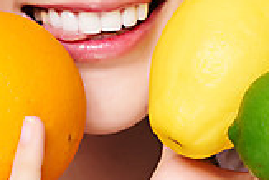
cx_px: 2
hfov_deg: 5.3
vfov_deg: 3.6
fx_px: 2894
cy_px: -33
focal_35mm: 387
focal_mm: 105
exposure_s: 1/125
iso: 64
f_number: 16
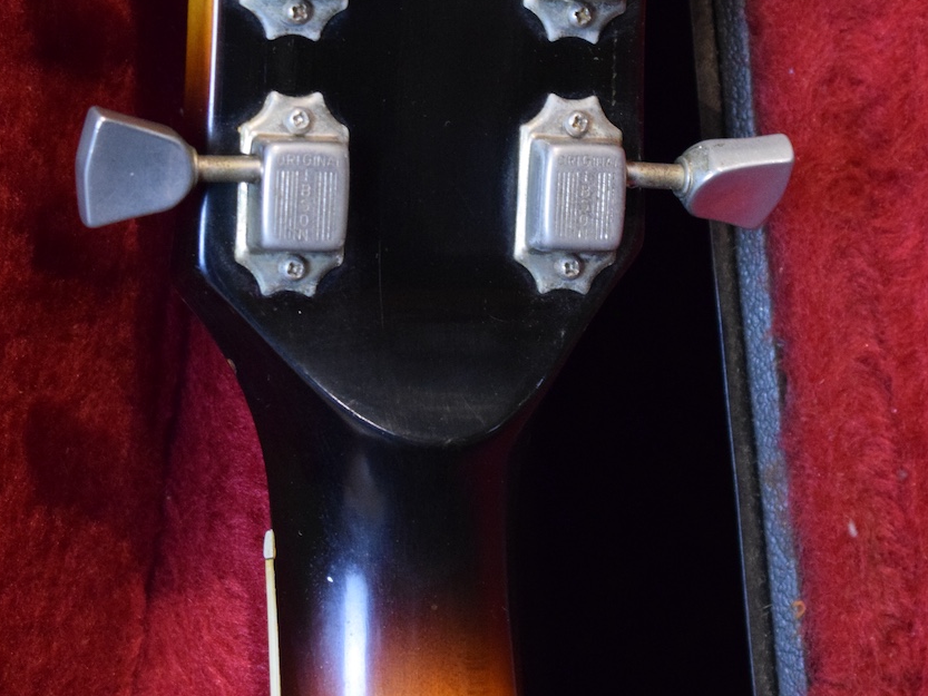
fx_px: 3831
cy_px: 196
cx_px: 434
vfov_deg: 10.4
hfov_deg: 13.8
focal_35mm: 143
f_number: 5.6
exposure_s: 1/25
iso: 3200
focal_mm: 55
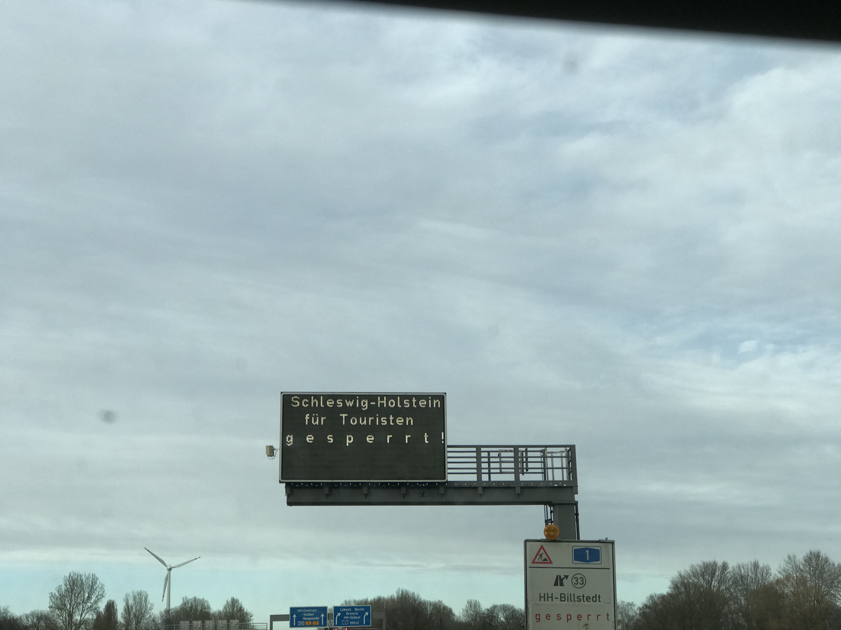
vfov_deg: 25.7
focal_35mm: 57
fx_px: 1385
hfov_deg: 33.8
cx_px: 420
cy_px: 315
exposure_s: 1/547
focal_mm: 6.6
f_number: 2.8
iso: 20
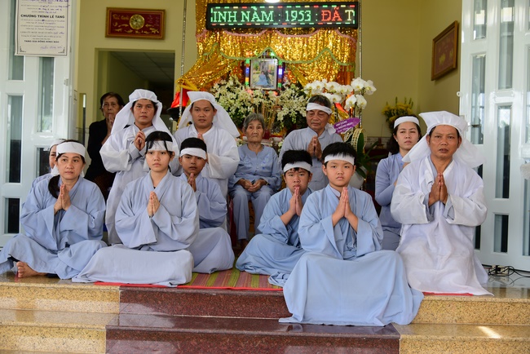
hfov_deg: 48.4
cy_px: 177
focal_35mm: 40
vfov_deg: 33.4
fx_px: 589
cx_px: 265
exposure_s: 1/125
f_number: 4
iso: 320
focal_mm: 40
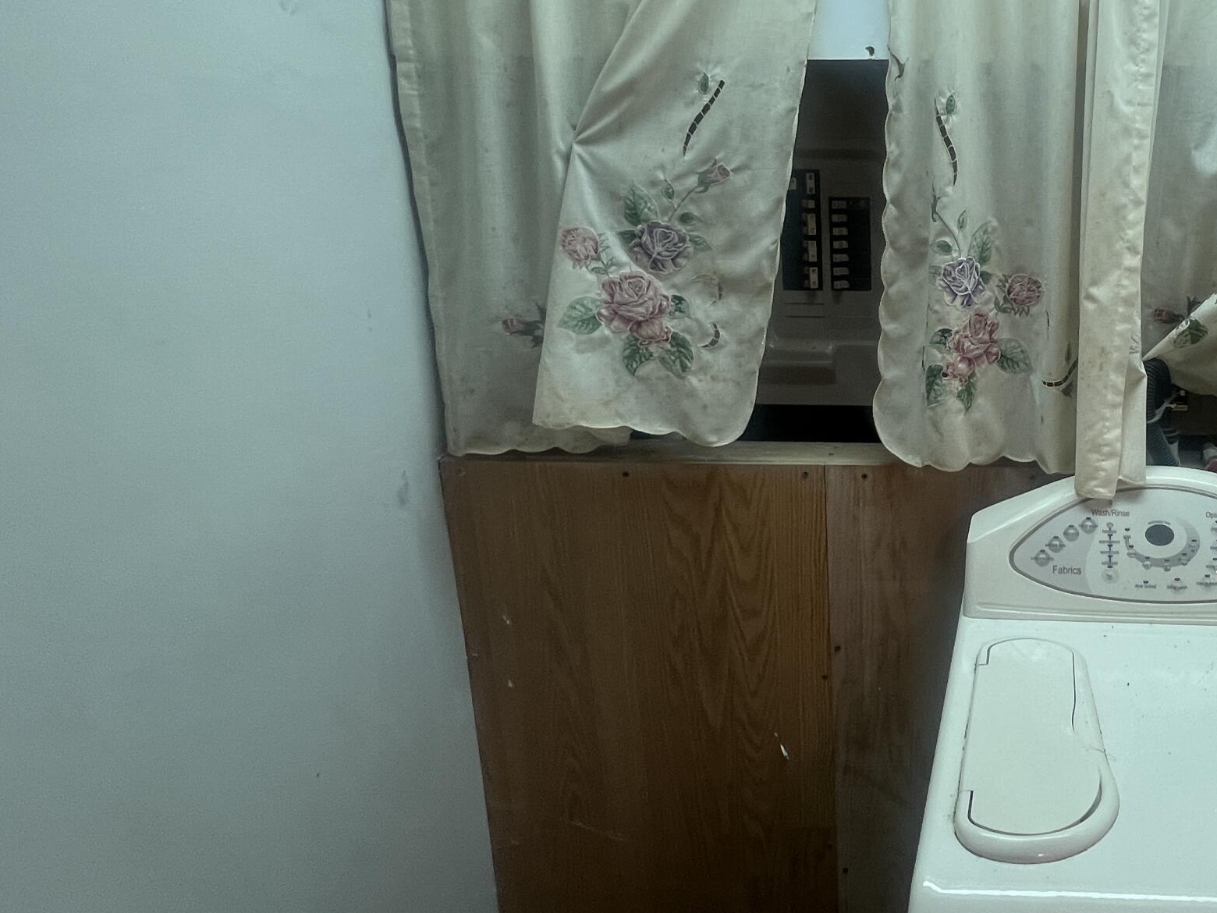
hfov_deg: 62.1
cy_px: 358
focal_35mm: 25
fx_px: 879
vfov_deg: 54.4
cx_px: 1013
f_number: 1.8
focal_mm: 1.57
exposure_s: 1/60
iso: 125
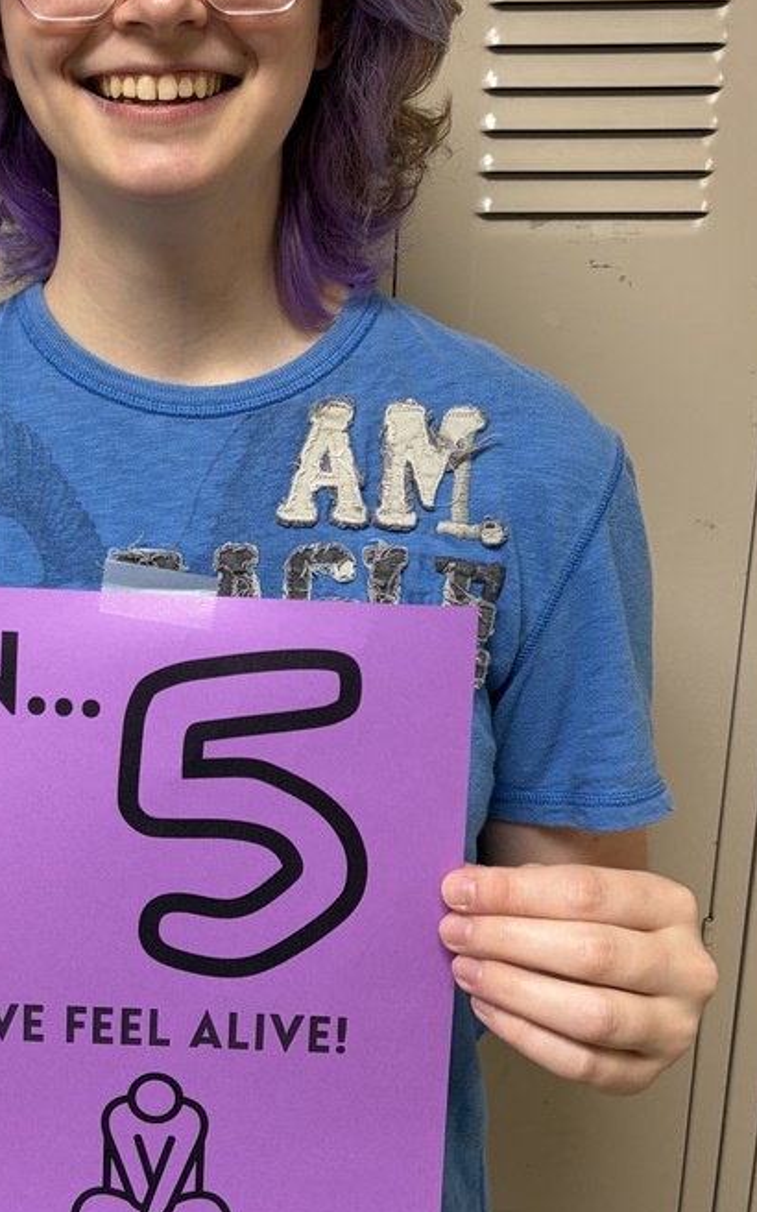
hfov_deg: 29.0
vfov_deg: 46.1
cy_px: 541
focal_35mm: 43
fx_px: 1419
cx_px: 127
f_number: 1.6
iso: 100
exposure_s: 1/60
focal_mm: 5.96
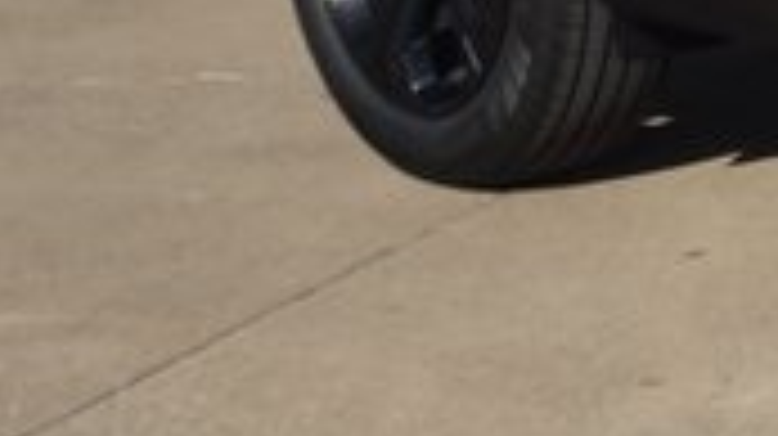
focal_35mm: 223
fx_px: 4597
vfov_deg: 5.4
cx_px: 1932
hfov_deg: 8.7
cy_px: -202
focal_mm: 24
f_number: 4.5
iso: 100
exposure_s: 1/1600
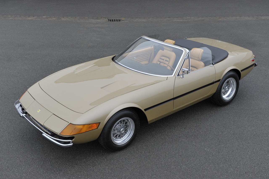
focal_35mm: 45
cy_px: 90
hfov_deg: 43.6
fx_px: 336
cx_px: 134
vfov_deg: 29.8
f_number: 5.6
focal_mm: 45
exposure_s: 1/160
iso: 200
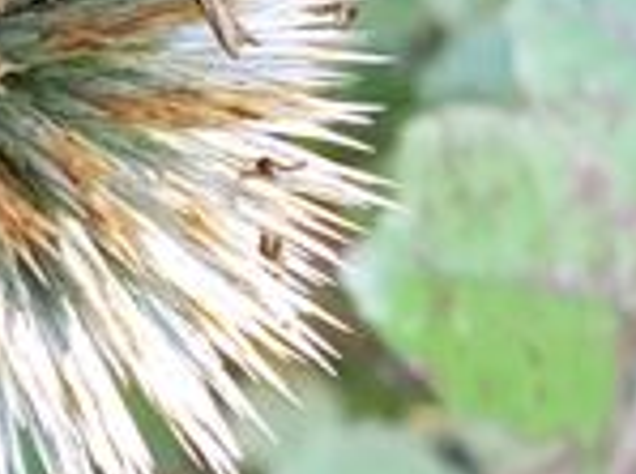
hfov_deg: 29.0
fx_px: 1155
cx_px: 17
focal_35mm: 63
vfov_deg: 23.0
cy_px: 137
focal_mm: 4.2
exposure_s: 1/50
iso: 50
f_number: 1.7
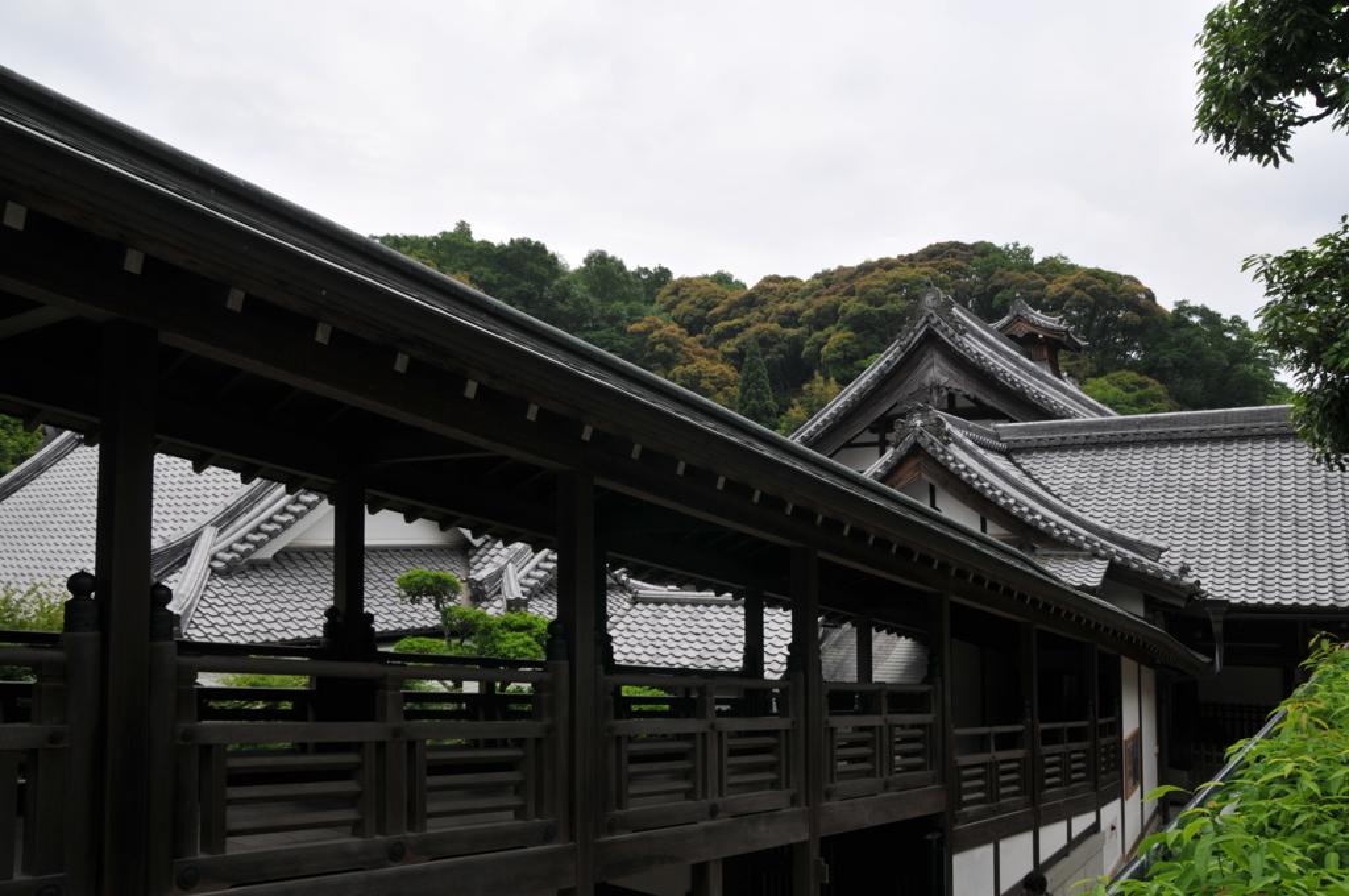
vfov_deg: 47.8
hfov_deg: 67.4
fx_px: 1010
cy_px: 448
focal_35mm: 27
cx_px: 674
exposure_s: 1/320
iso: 200
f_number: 9
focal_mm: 18
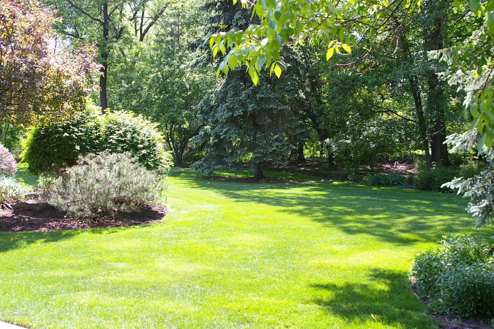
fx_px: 603
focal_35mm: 44
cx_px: 240
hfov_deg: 44.5
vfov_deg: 30.5
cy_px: 159
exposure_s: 1/125
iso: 200
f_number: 5.6
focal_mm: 28
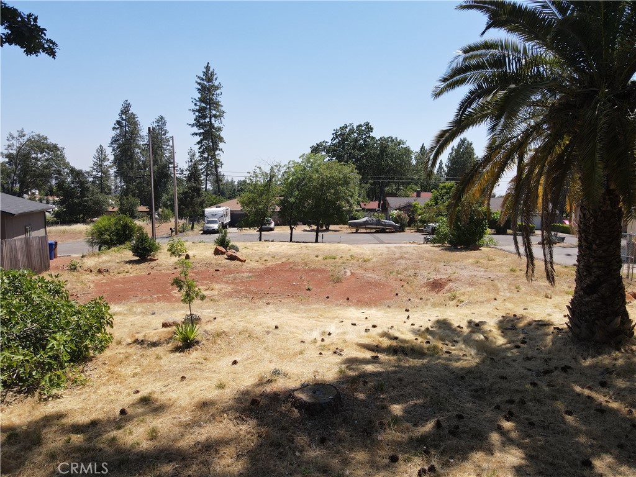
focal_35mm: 24
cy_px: 238
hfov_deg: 71.6
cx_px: 318
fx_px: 441
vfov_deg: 56.8
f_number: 2.8
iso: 100
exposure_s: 1/640
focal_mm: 4.5
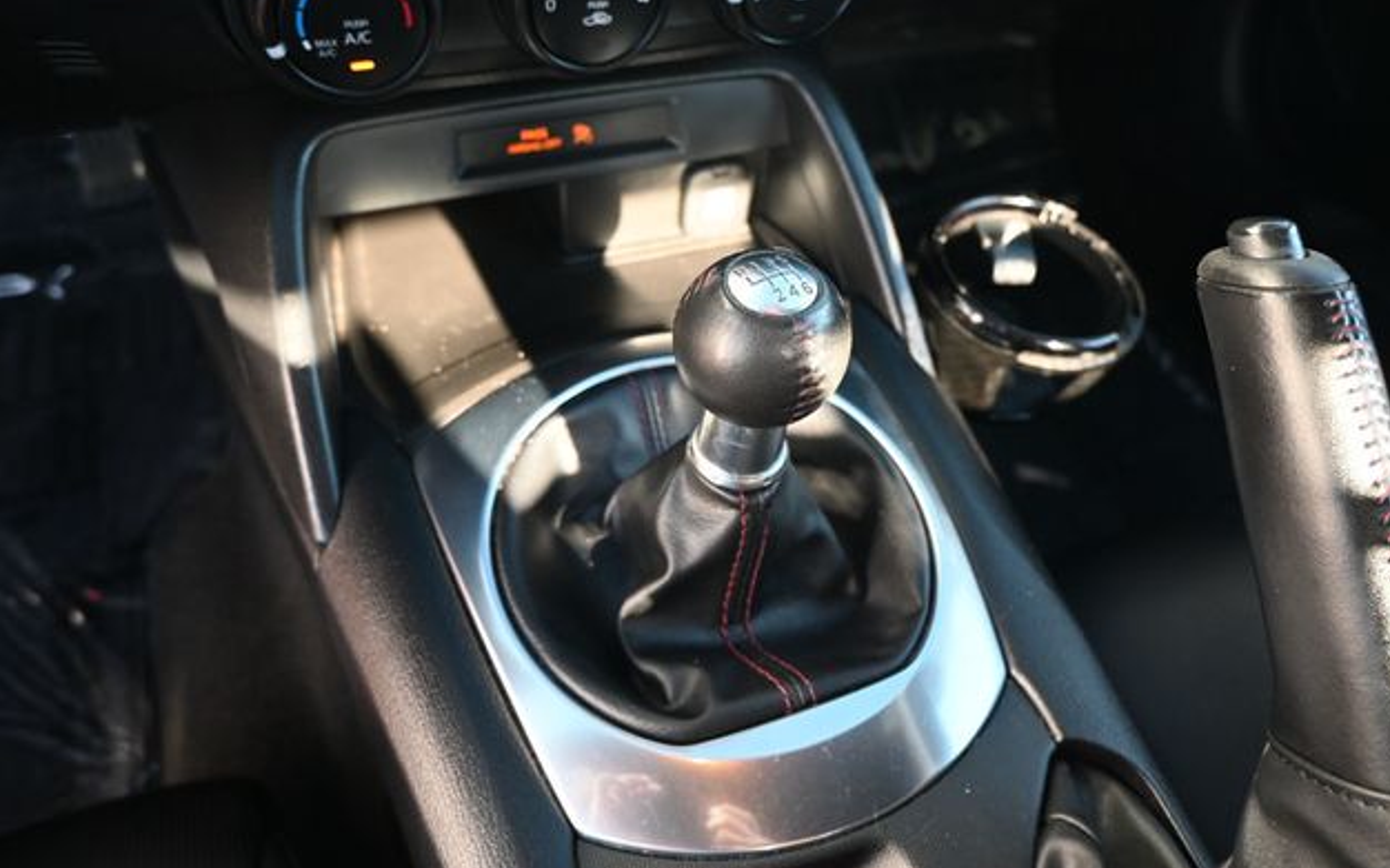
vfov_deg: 49.2
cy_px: 417
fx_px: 947
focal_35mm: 25
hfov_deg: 72.6
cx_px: 693
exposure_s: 1/125
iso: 1100
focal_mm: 16
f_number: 3.5
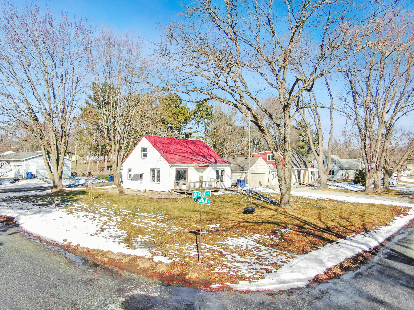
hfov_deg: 71.6
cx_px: 207
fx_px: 287
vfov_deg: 56.8
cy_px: 155
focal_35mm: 24
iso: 100
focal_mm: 4.39
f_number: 2.8
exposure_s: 1/640
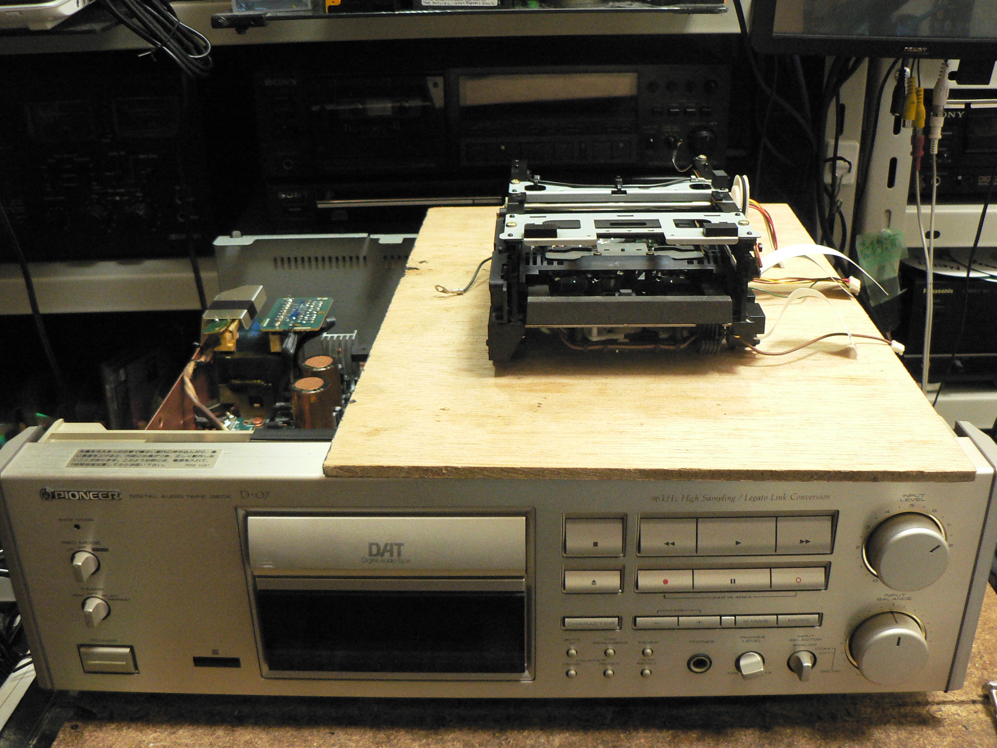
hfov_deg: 51.4
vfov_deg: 39.7
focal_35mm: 36
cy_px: 374
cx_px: 498
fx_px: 1037
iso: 400
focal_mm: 6
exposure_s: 1/30
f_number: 2.8
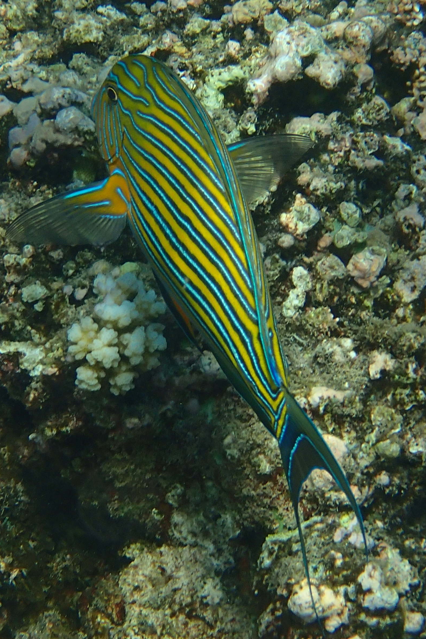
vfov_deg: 19.5
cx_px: 184
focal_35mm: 105
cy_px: 319
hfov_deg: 13.0
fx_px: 1864
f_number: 6.3
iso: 160
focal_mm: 18
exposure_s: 1/400
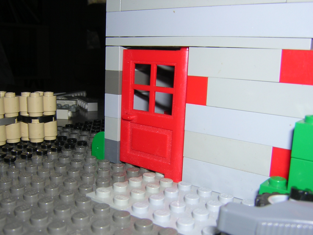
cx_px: 156
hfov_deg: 51.4
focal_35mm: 36
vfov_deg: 39.7
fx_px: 326
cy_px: 118
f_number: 5.2
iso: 100
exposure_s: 1/60.1
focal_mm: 4.7
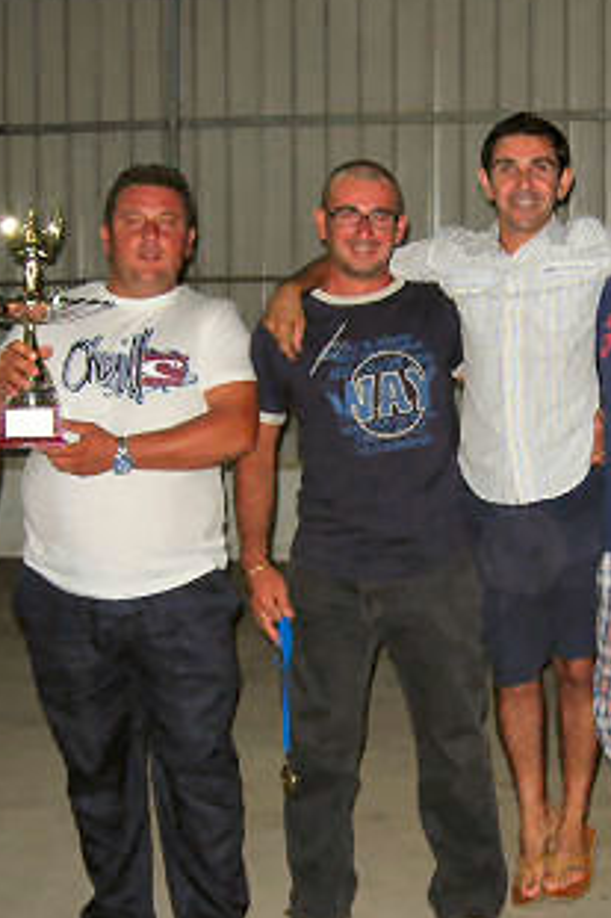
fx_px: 1911
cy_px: 561
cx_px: 564
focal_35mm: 75
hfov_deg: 17.8
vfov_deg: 26.9
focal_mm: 7.8
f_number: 2.8
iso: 85
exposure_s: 1/60.1
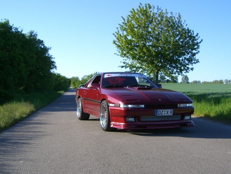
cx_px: 120
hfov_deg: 39.6
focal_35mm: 48
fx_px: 320
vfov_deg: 30.2
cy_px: 101
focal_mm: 6.2
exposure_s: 1/250
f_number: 4.3
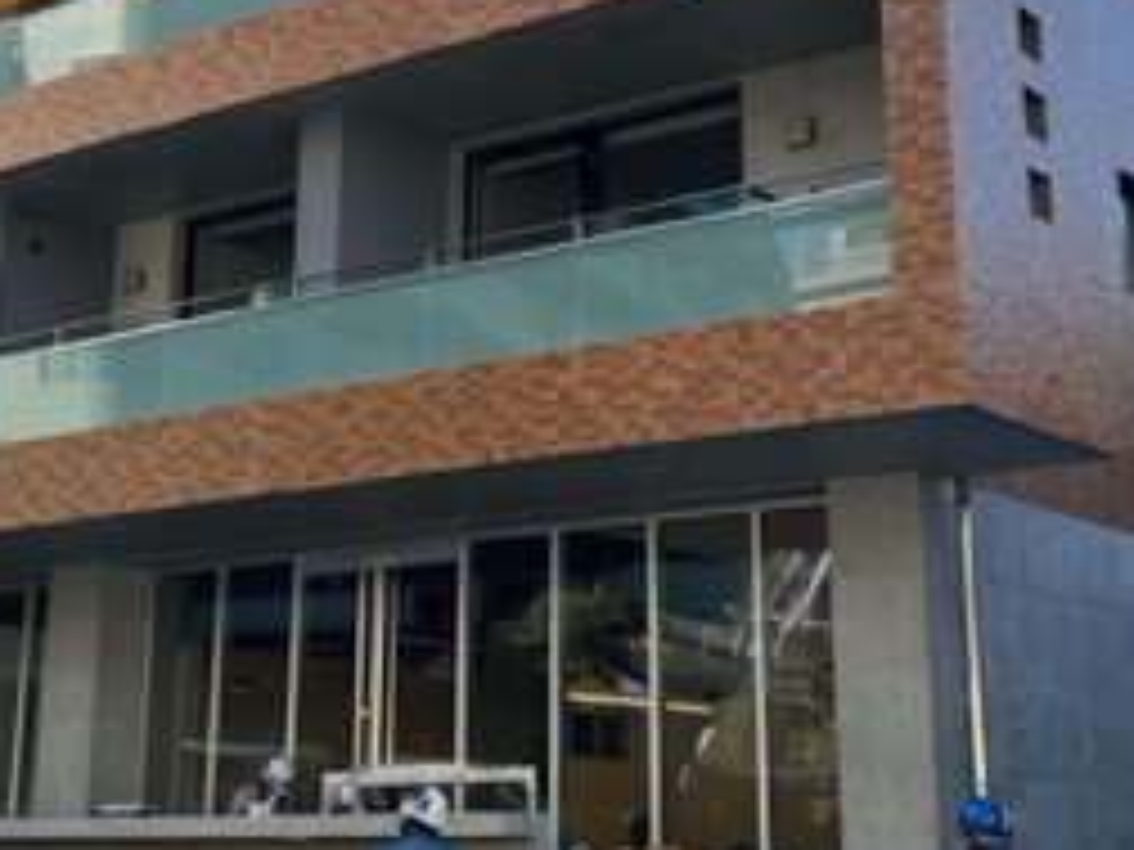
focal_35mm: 66
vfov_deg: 21.9
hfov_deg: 29.4
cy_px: 153
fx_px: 2162
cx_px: 558
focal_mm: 5.7
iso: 50
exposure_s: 1/2762
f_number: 1.5
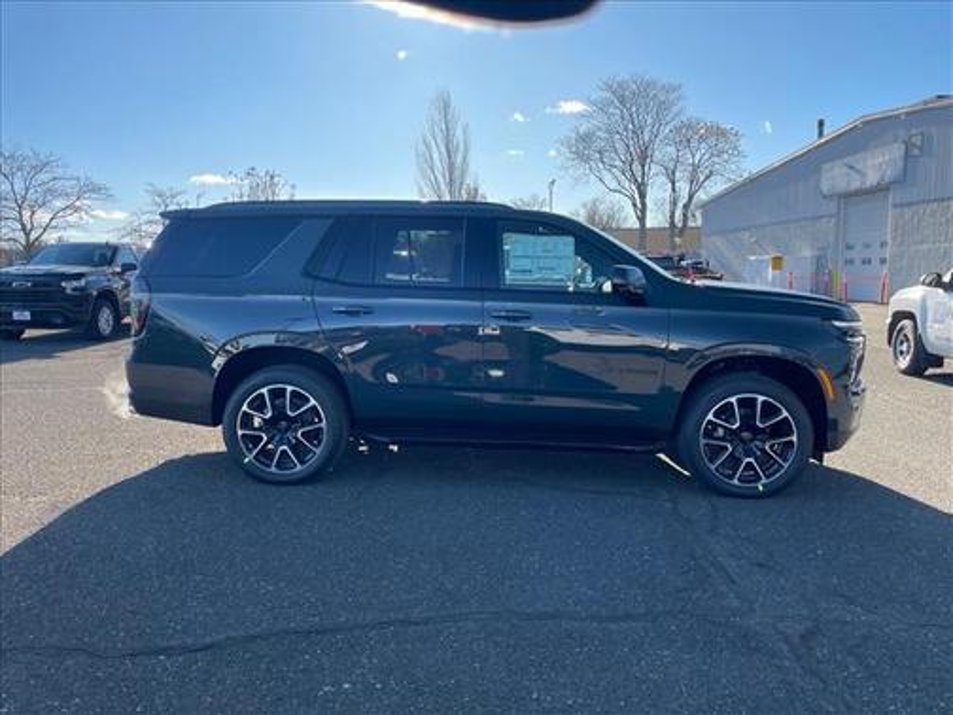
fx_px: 716
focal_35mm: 26
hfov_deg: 67.3
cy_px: 358
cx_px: 476
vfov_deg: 53.1
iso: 32
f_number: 1.6
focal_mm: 4.2
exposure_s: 1/658
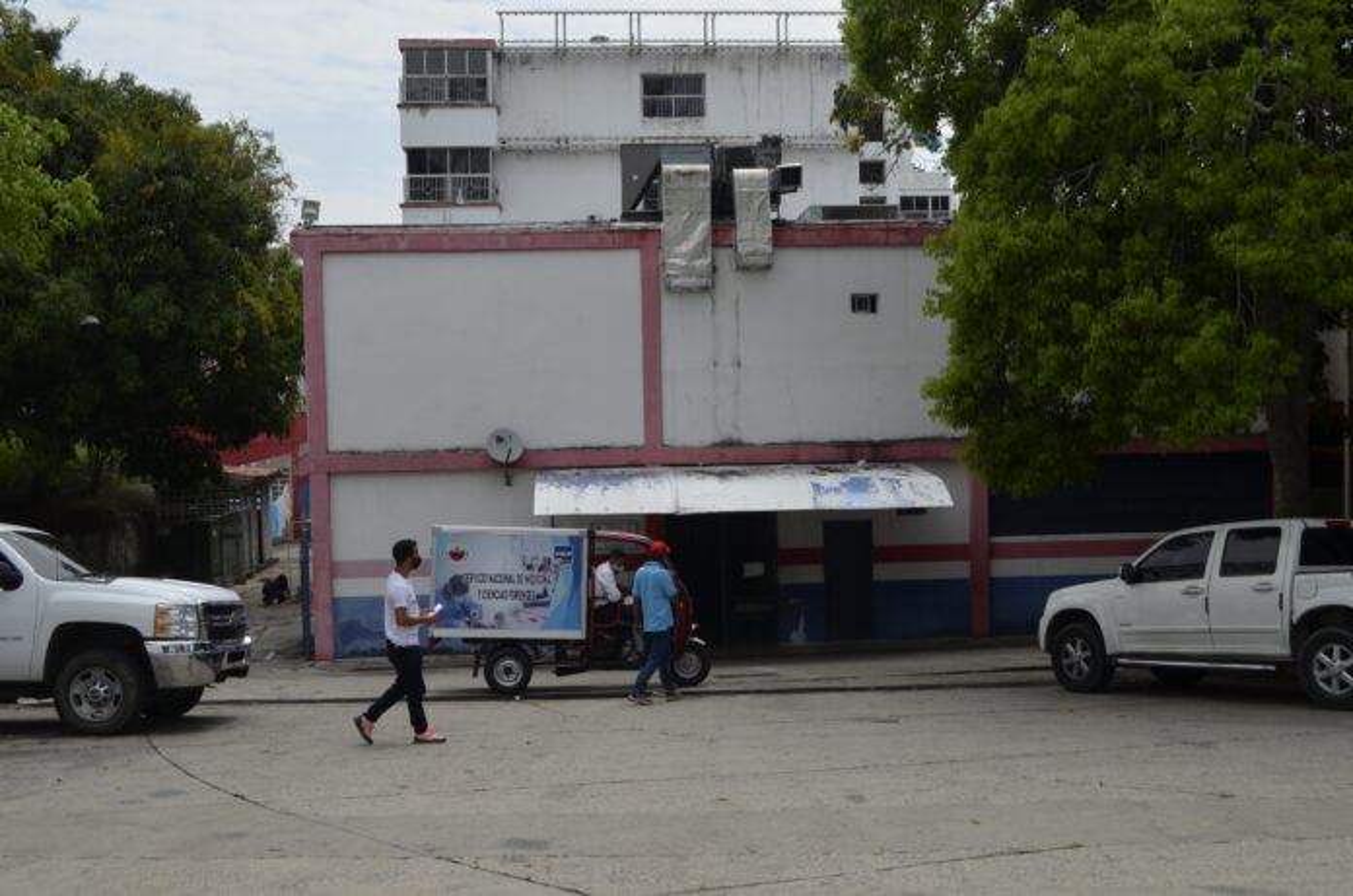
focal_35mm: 36
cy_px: 448
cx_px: 676
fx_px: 1350
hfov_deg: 53.2
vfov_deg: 36.7
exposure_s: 1/1600
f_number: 6.3
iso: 400
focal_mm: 24
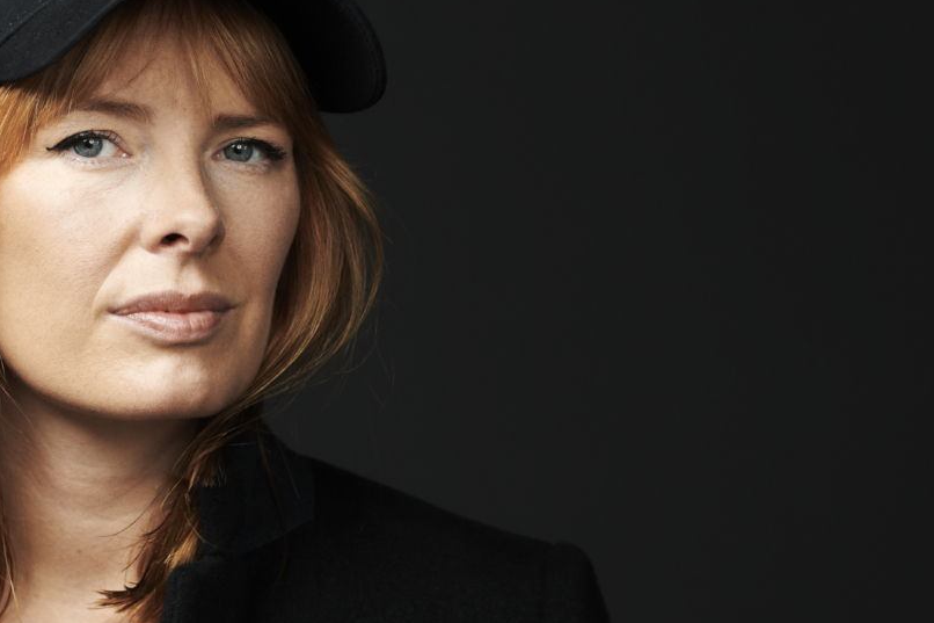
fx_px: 4202
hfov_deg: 12.7
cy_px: 339
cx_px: 312
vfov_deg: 8.5
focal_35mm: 162
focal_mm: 85
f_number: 5
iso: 800
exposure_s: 1/160
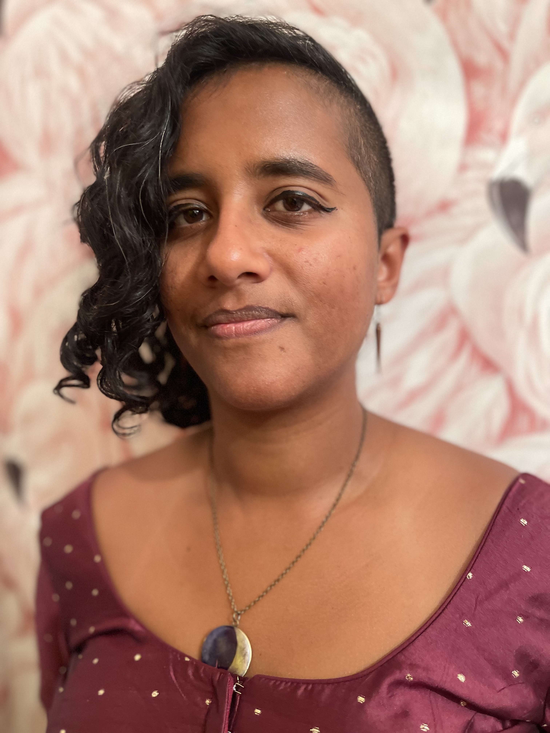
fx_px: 551
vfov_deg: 67.3
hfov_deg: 53.1
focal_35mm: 26
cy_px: 366
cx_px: 275
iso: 800
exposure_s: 1/30
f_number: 1.6
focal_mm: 5.1
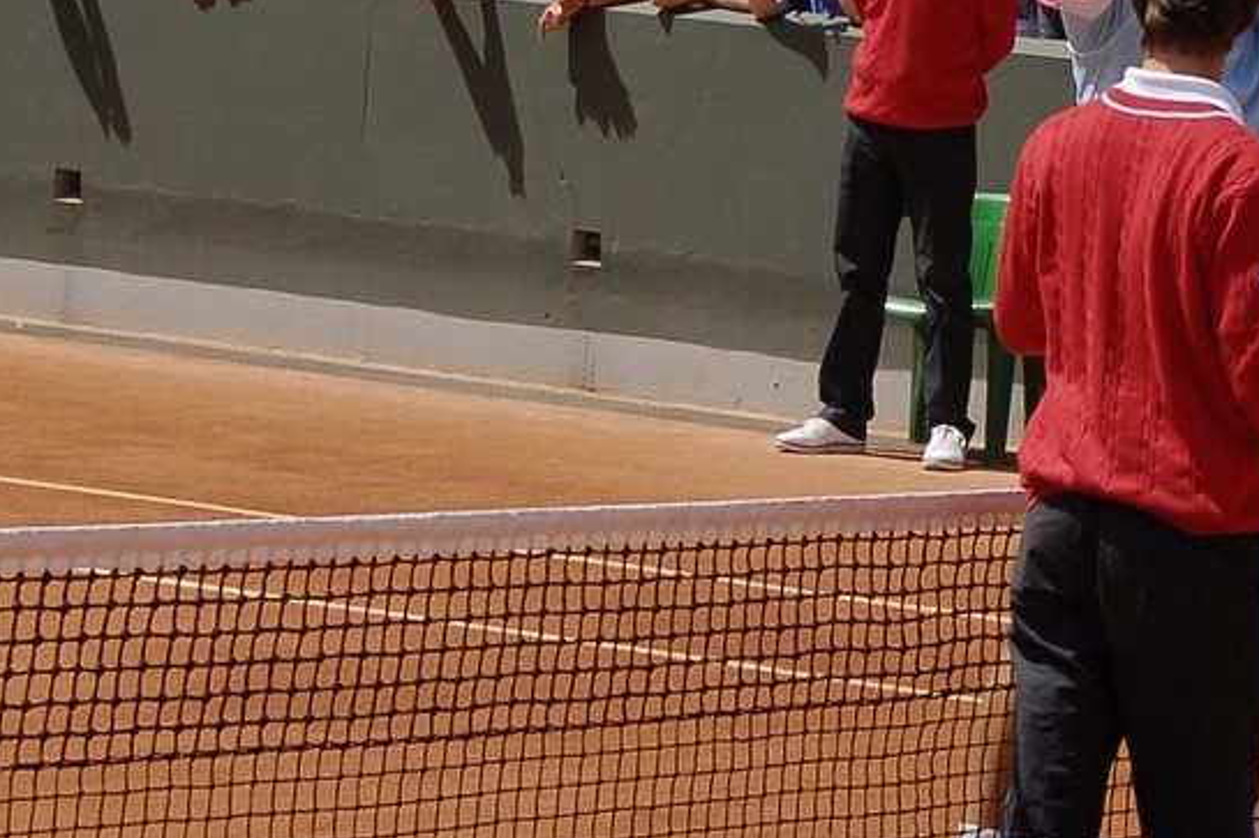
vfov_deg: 6.1
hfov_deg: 9.1
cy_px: 125
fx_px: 7831
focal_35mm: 224
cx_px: 1377
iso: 200
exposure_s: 1/640
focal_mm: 42
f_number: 7.1
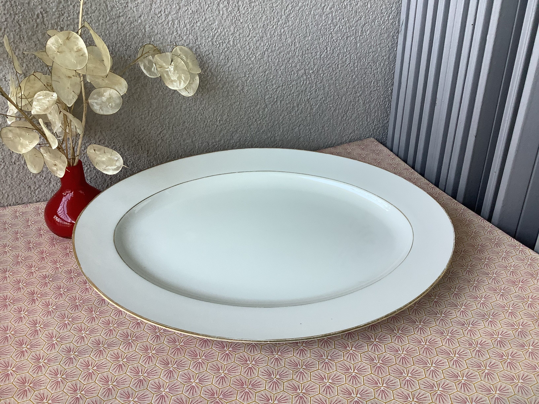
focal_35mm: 31
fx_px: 483
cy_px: 202
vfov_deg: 45.4
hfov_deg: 58.4
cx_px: 270
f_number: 2.4
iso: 50
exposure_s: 1/120
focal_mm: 3.3
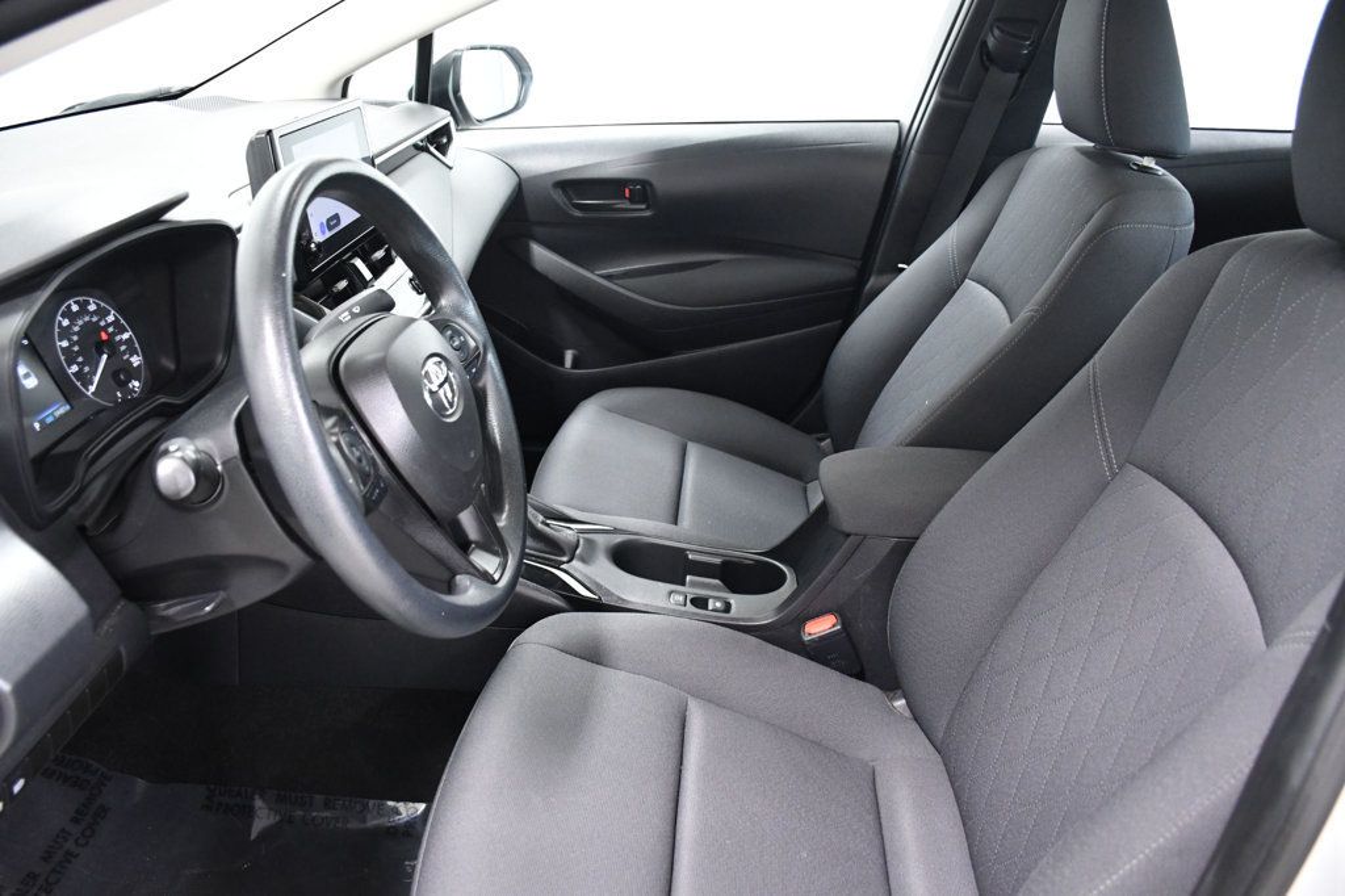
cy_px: 448
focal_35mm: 27
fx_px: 1008
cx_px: 672
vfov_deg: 47.9
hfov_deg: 67.4
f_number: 4
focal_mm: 18
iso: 2500
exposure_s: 1/60
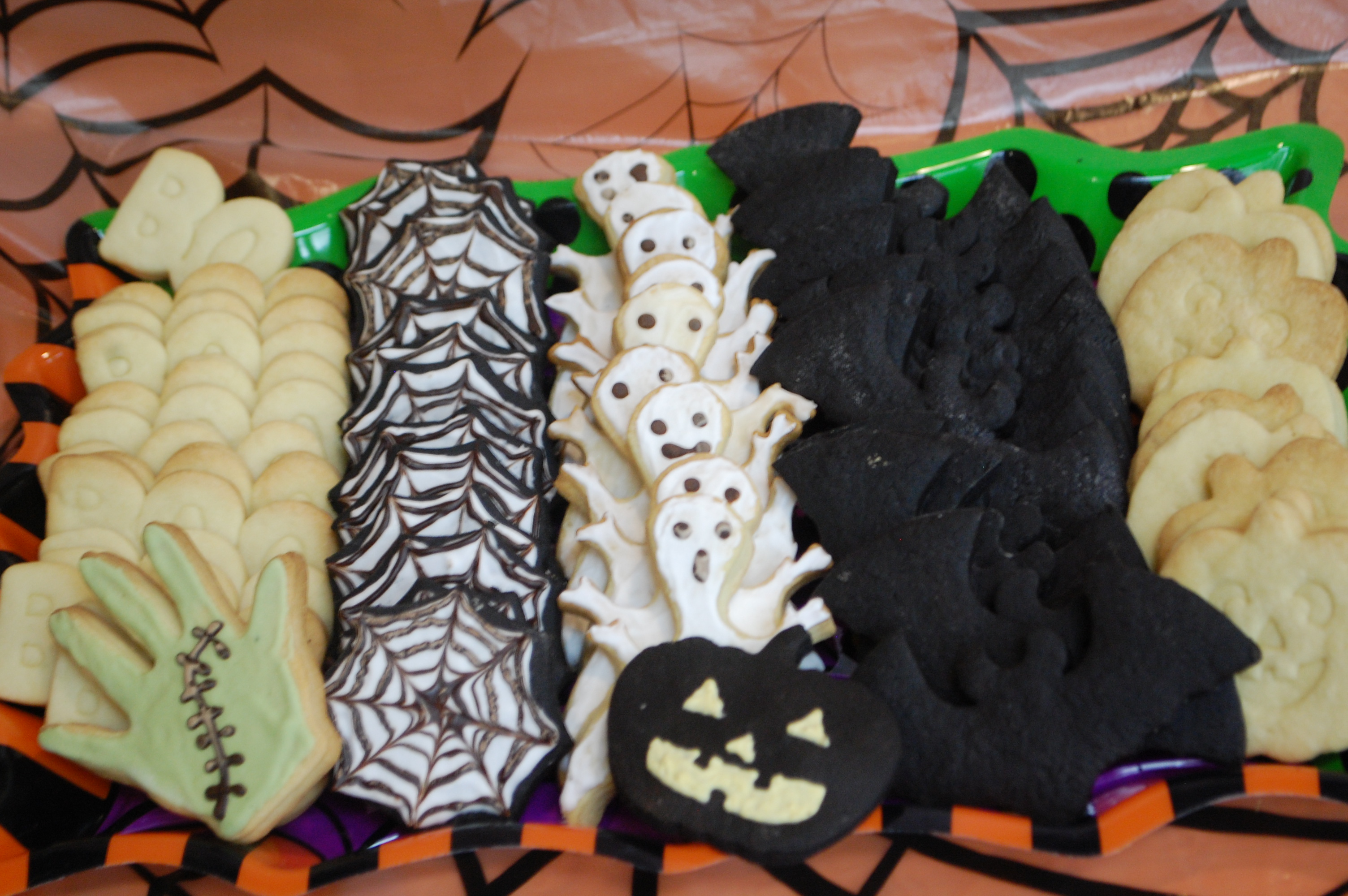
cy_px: 448
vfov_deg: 17.5
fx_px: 2918
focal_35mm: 78
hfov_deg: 26.0
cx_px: 674
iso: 800
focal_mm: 52
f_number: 5.6
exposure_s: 1/8
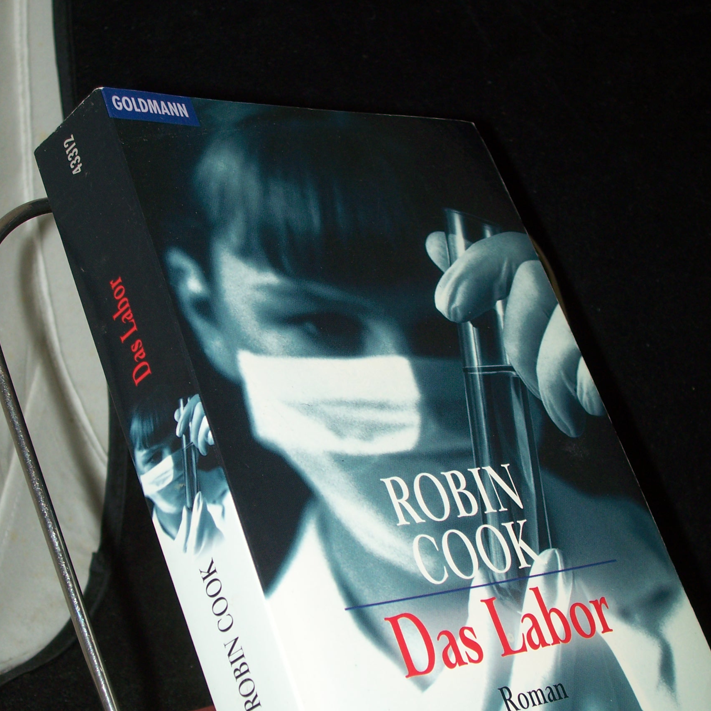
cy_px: 465
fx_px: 1464
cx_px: 354
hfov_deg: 27.3
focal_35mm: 63
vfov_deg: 27.2
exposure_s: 1/80
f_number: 3.2
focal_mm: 8.7
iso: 80
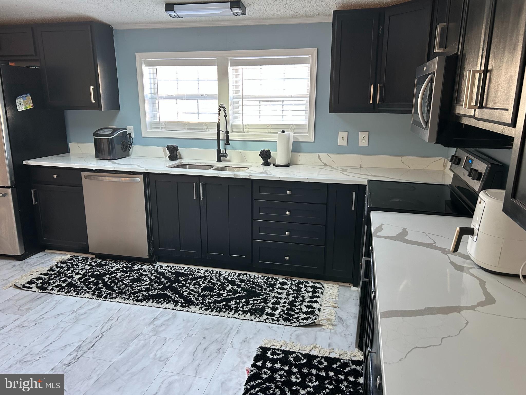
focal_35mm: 26
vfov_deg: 53.1
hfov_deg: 67.3
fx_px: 395
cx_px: 263
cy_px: 198
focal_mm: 5.7
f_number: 1.5
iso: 160
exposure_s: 1/60
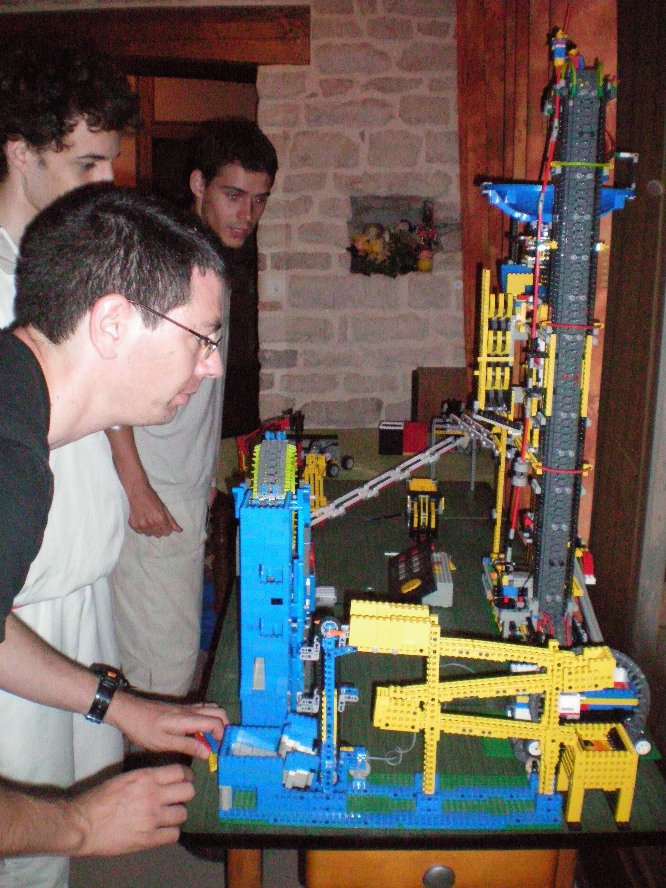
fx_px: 975
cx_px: 333
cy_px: 444
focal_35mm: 38
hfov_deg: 37.7
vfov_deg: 49.0
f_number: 4.6
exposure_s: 1/125
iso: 800
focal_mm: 6.3
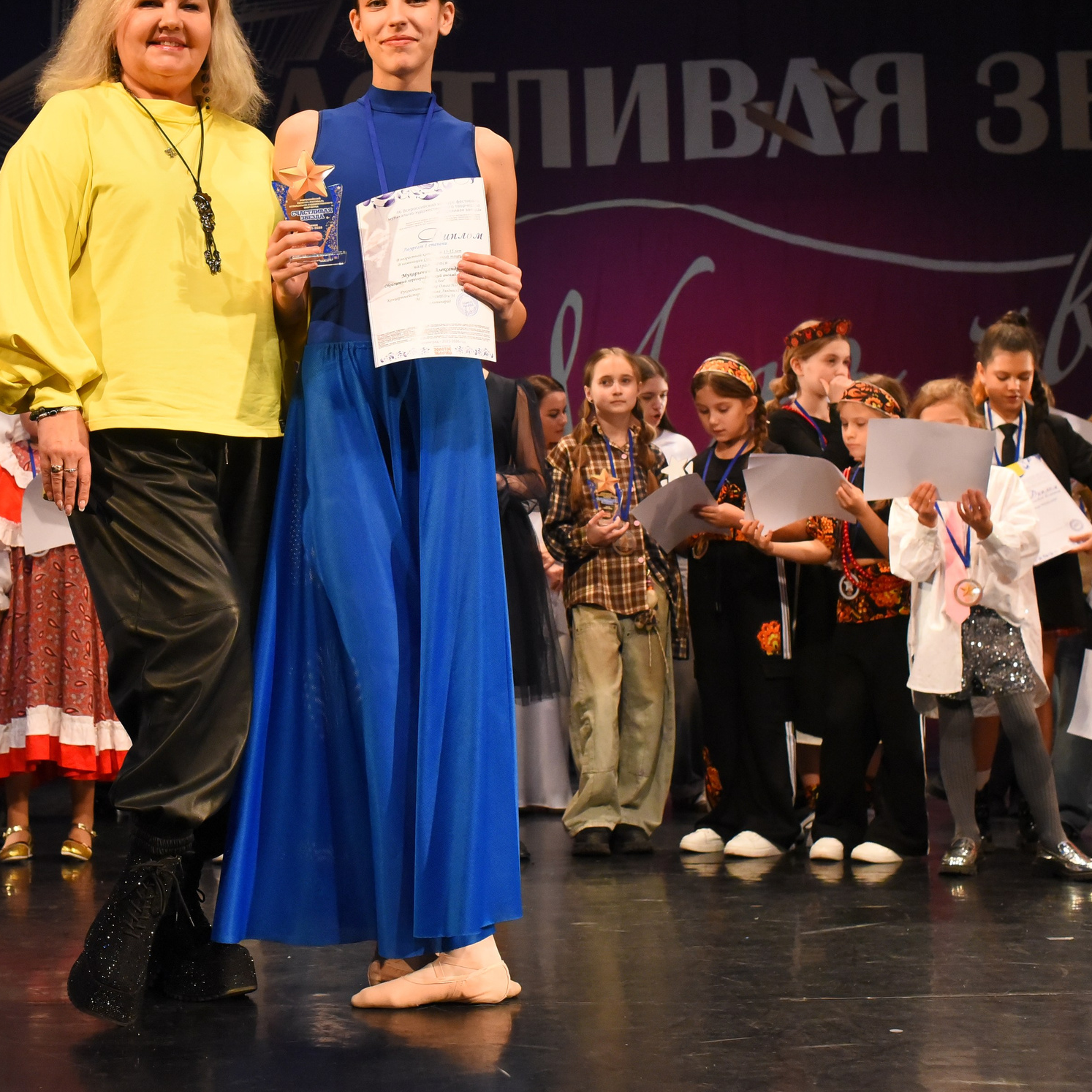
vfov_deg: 33.3
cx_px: 346
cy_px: 470
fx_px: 1820
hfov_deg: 33.1
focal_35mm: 51
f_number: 6.3
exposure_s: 1/250
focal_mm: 35
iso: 5000
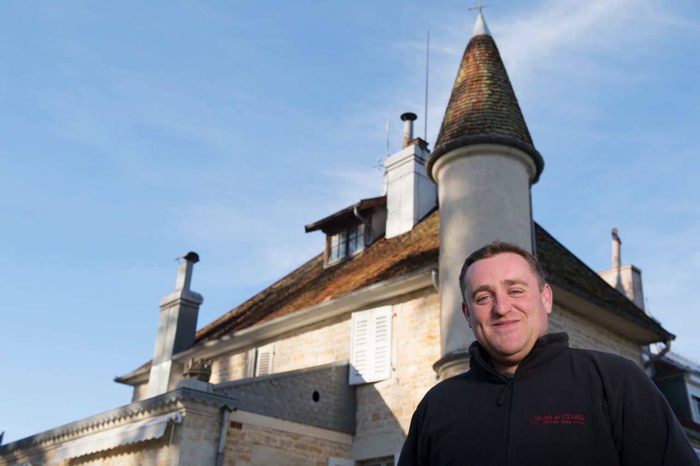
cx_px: 350
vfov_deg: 31.9
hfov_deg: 46.4
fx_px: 816
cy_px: 233
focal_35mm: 42
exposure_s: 1/250
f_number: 5.6
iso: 100
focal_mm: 42
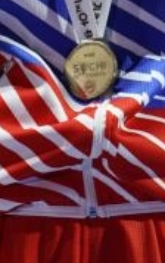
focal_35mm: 1370
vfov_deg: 1.5
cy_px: 78
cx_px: 153
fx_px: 9849
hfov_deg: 1.0
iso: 320
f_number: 2.8
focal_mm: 200
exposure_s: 1/250
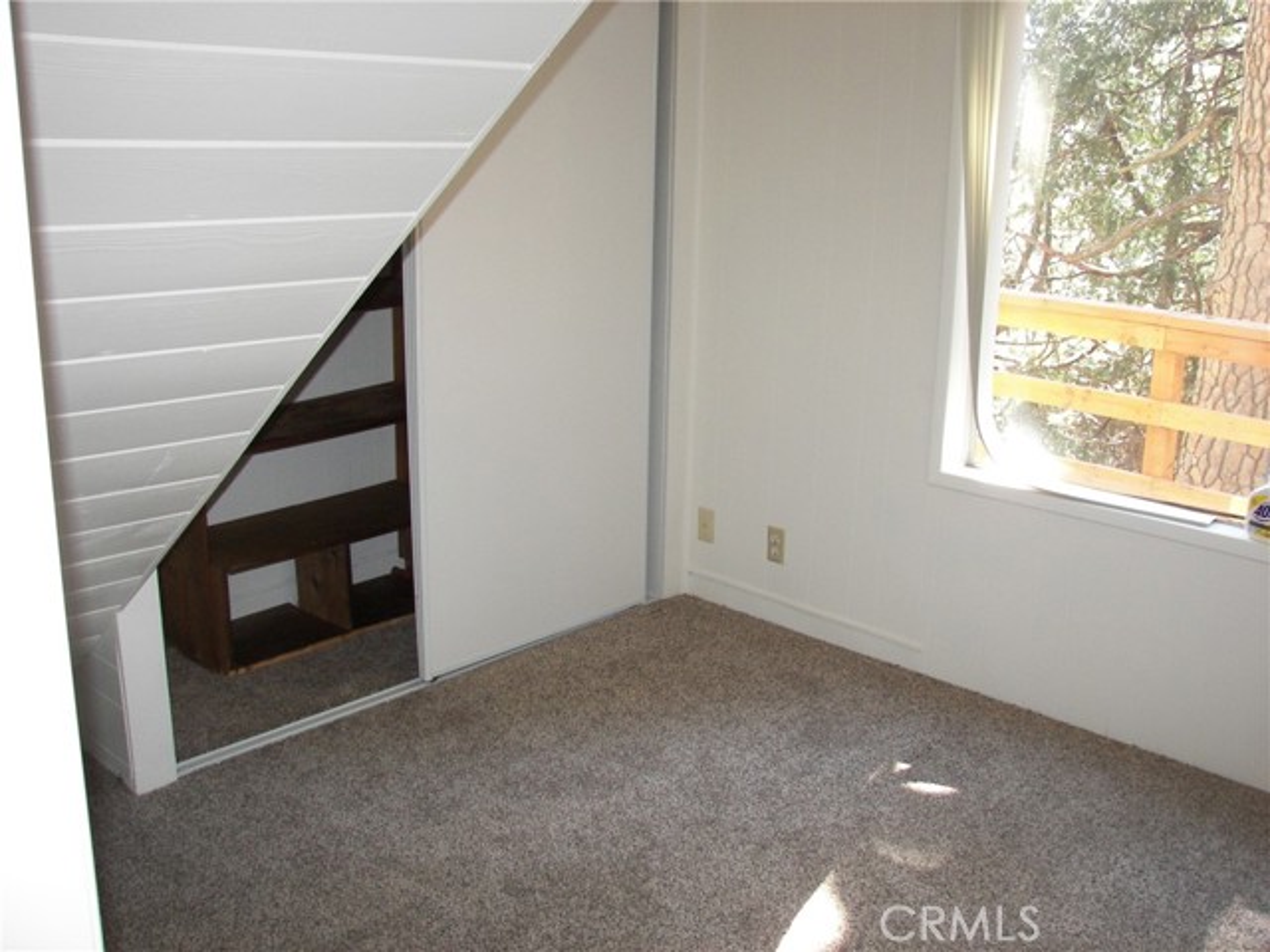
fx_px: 1321
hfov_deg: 51.4
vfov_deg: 39.7
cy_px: 476
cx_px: 635
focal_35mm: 36
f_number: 2.8
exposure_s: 1/30
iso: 100
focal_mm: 6
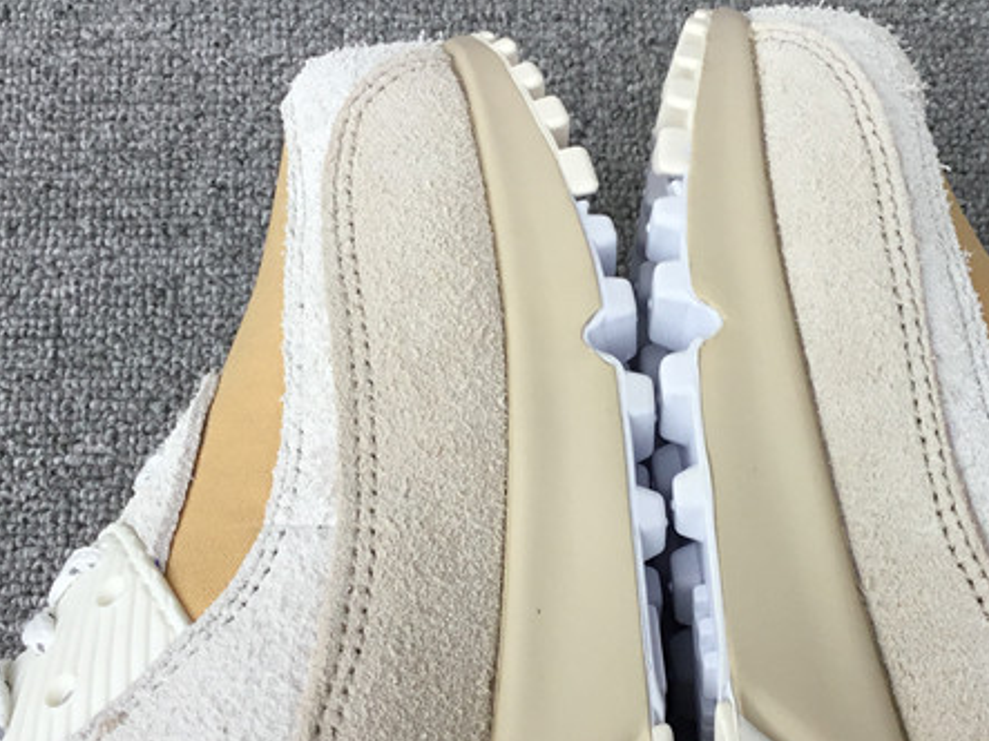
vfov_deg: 23.2
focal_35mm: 63
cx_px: 692
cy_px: 468
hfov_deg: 30.4
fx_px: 1799
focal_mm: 3.3
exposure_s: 1/212
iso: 25
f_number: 2.4
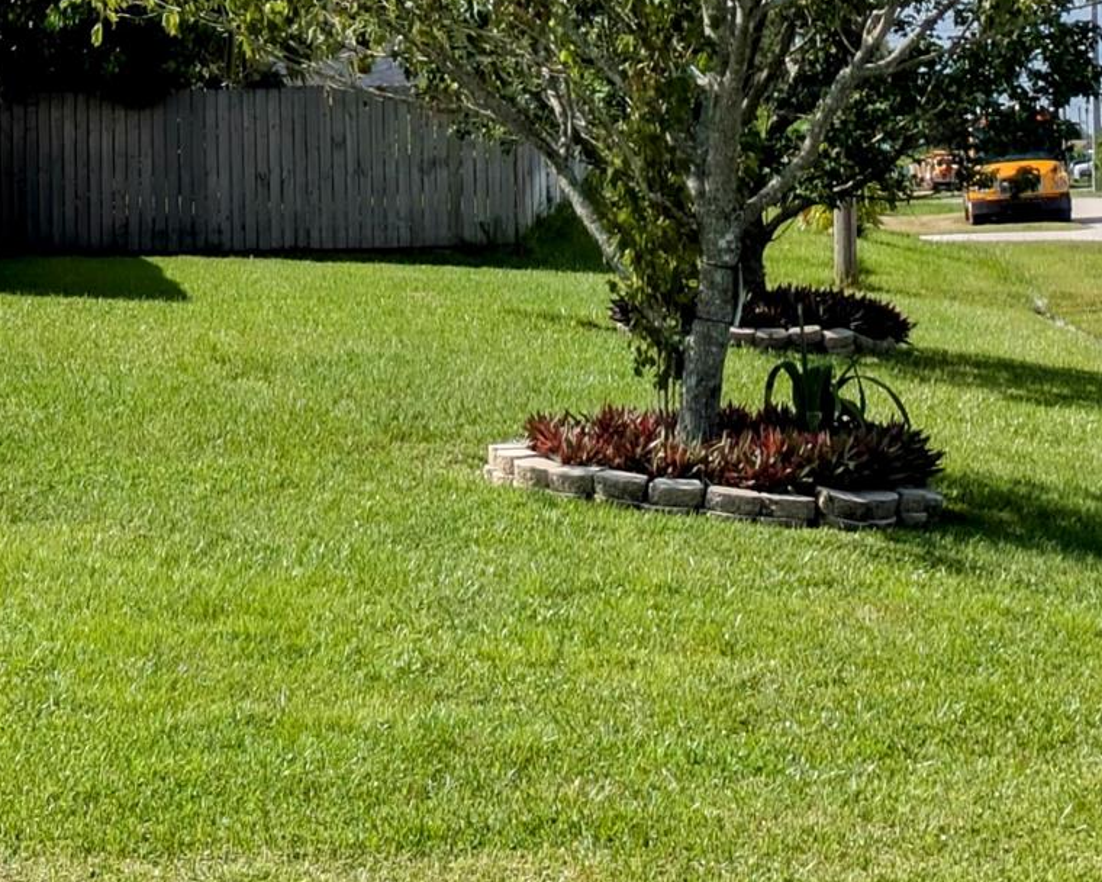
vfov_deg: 11.5
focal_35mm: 134
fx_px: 4370
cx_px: 36
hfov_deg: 14.2
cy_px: 120
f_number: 1.89
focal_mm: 5.43
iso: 49
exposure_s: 1/2857
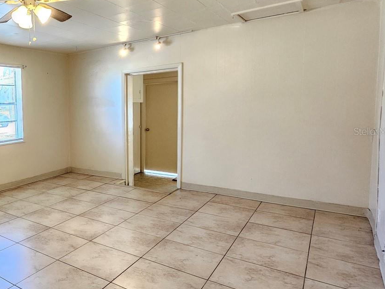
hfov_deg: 57.7
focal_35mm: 25
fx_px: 278
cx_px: 27
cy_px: 131
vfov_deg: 54.8
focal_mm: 2.2
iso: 320
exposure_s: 1/60
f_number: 2.2
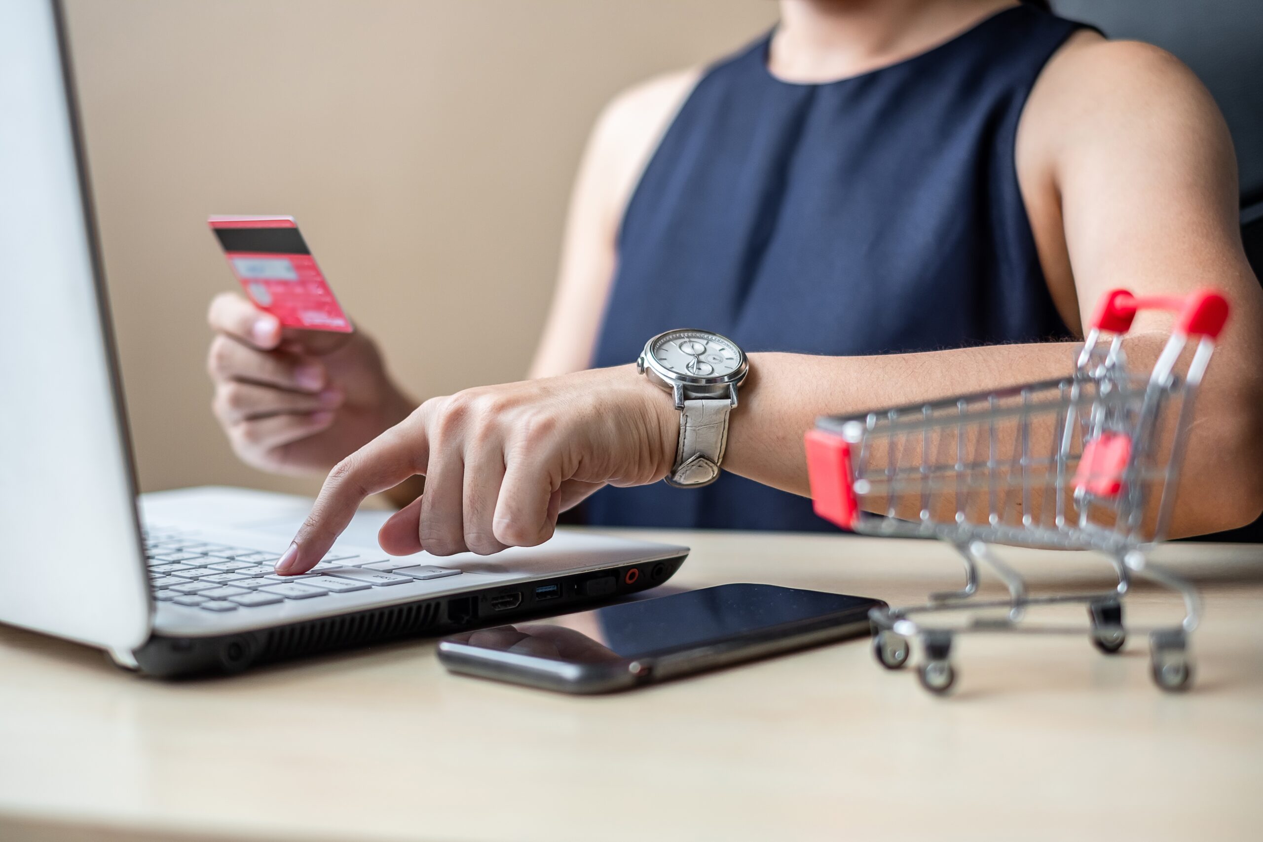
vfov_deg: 25.5
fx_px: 1859
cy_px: 421
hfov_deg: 37.5
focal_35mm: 53
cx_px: 632
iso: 200
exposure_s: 1/950
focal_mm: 35
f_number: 1.8
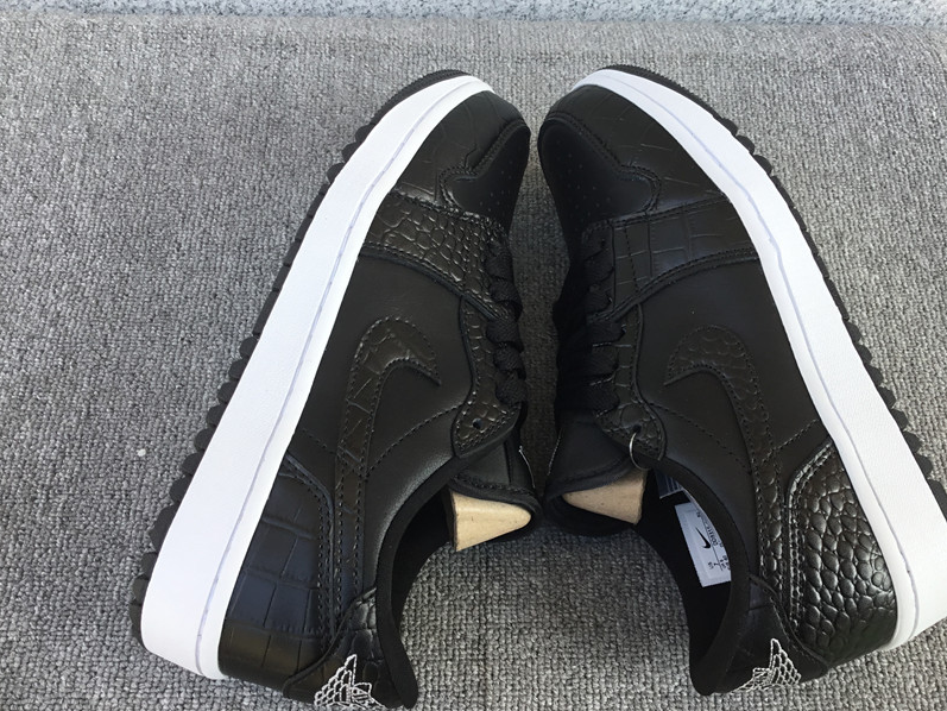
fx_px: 958
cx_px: 519
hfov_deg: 52.5
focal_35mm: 35
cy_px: 373
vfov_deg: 40.7
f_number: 2.4
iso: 25
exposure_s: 1/115
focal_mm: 3.3
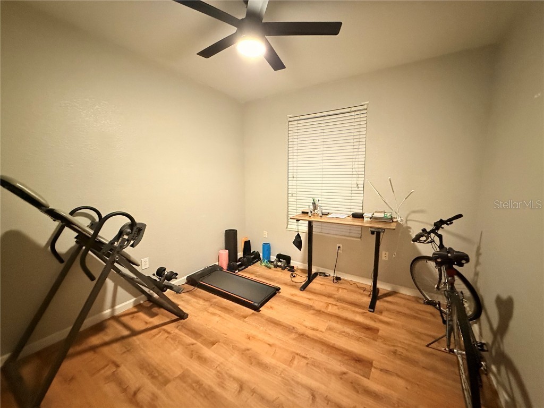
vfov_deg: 85.7
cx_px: 272
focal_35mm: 14
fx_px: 220
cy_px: 204
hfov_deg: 102.1
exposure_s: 1/60
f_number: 2.2
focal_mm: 2.22
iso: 1000
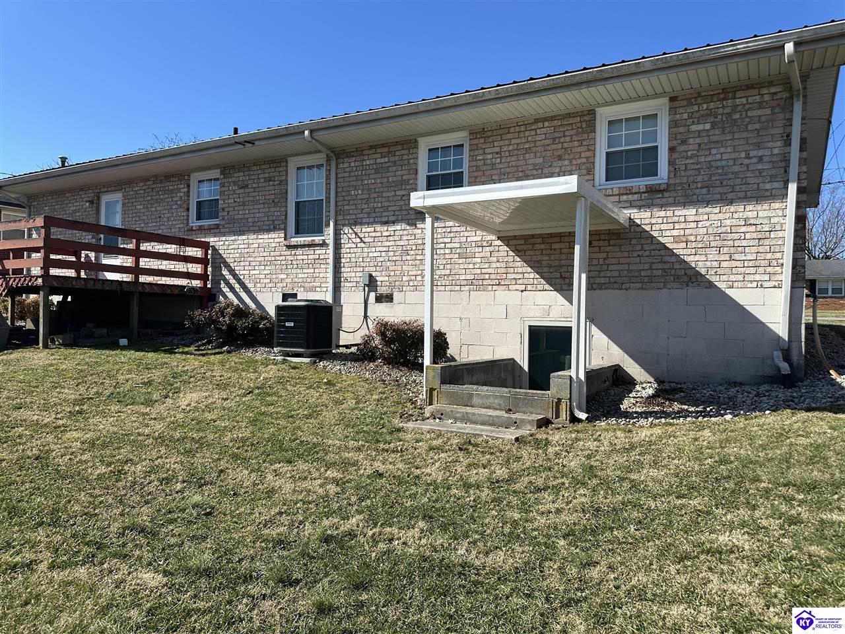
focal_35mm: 24
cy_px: 317
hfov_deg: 71.6
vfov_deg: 56.8
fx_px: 586
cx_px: 422
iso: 80
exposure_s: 1/3472
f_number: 1.78
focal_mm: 6.86
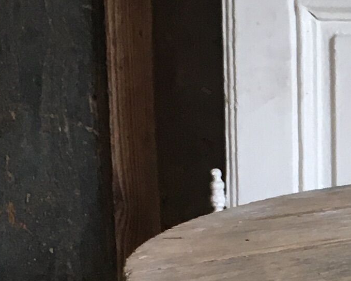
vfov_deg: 9.2
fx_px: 1745
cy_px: 264
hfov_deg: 10.7
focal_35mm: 168
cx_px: 650
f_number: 2.2
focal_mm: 4.15
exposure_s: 1/33
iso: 80
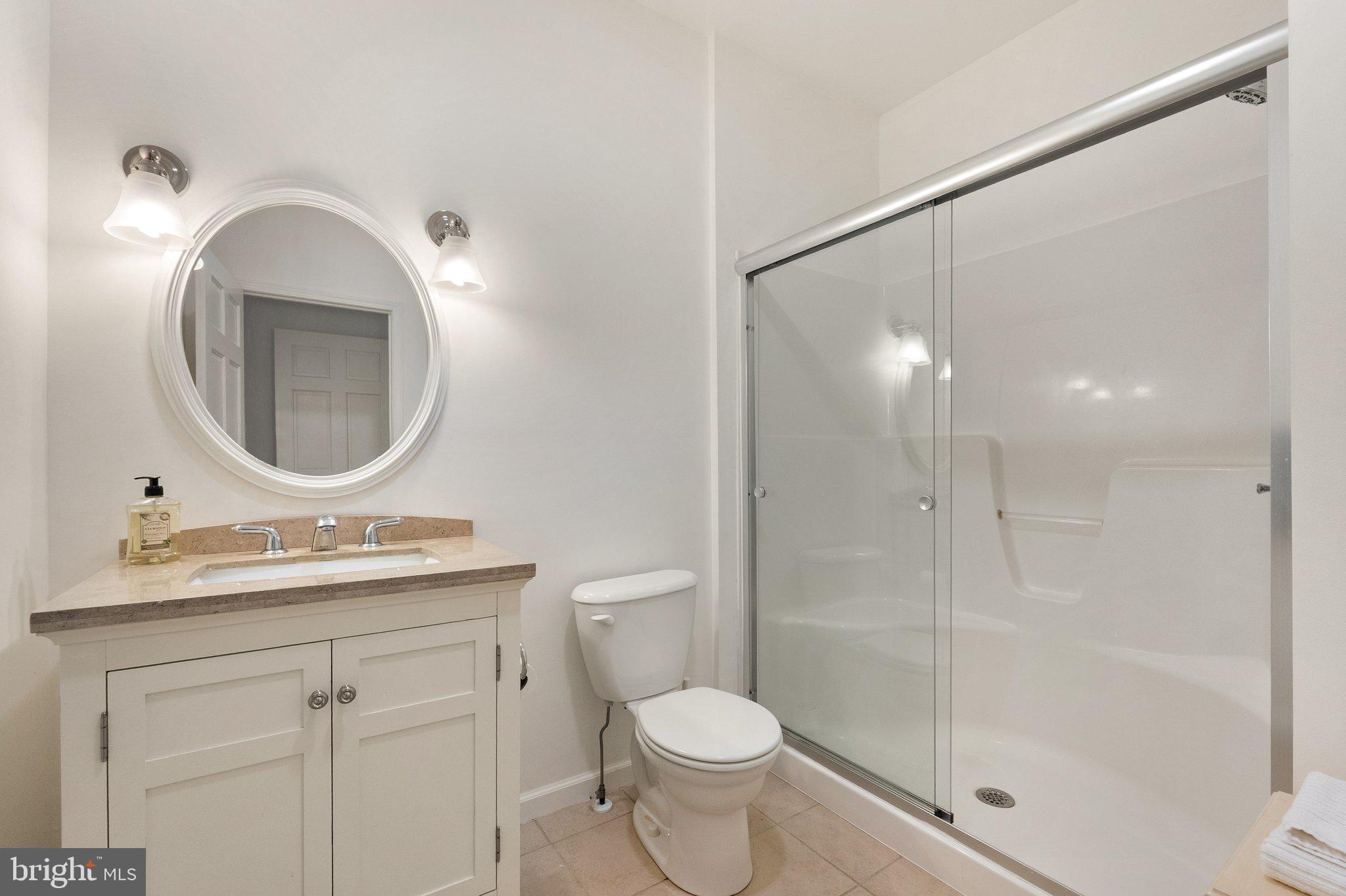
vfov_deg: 77.3
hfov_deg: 100.4
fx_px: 561
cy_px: 448
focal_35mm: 15
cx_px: 673
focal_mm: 10
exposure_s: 1/10
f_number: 8
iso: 800
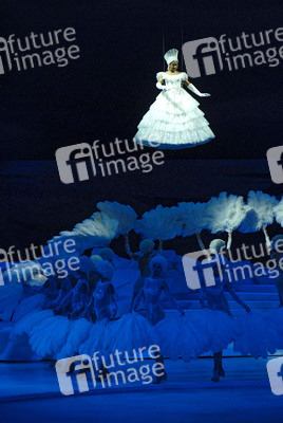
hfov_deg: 10.7
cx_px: 142
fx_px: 1516
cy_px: 212
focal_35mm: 129
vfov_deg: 15.9
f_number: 5
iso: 800
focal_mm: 86
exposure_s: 1/250
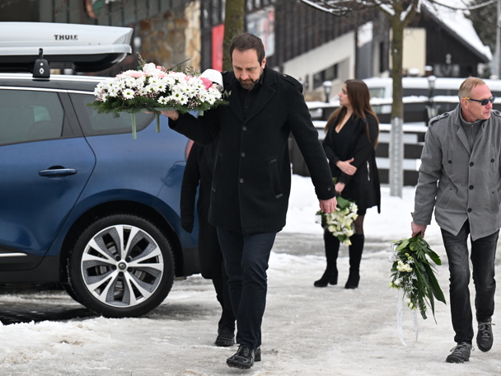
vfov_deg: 8.2
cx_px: 260
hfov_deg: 11.0
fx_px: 2605
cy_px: 189
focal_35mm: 180
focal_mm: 165
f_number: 5
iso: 2500
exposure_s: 1/2000
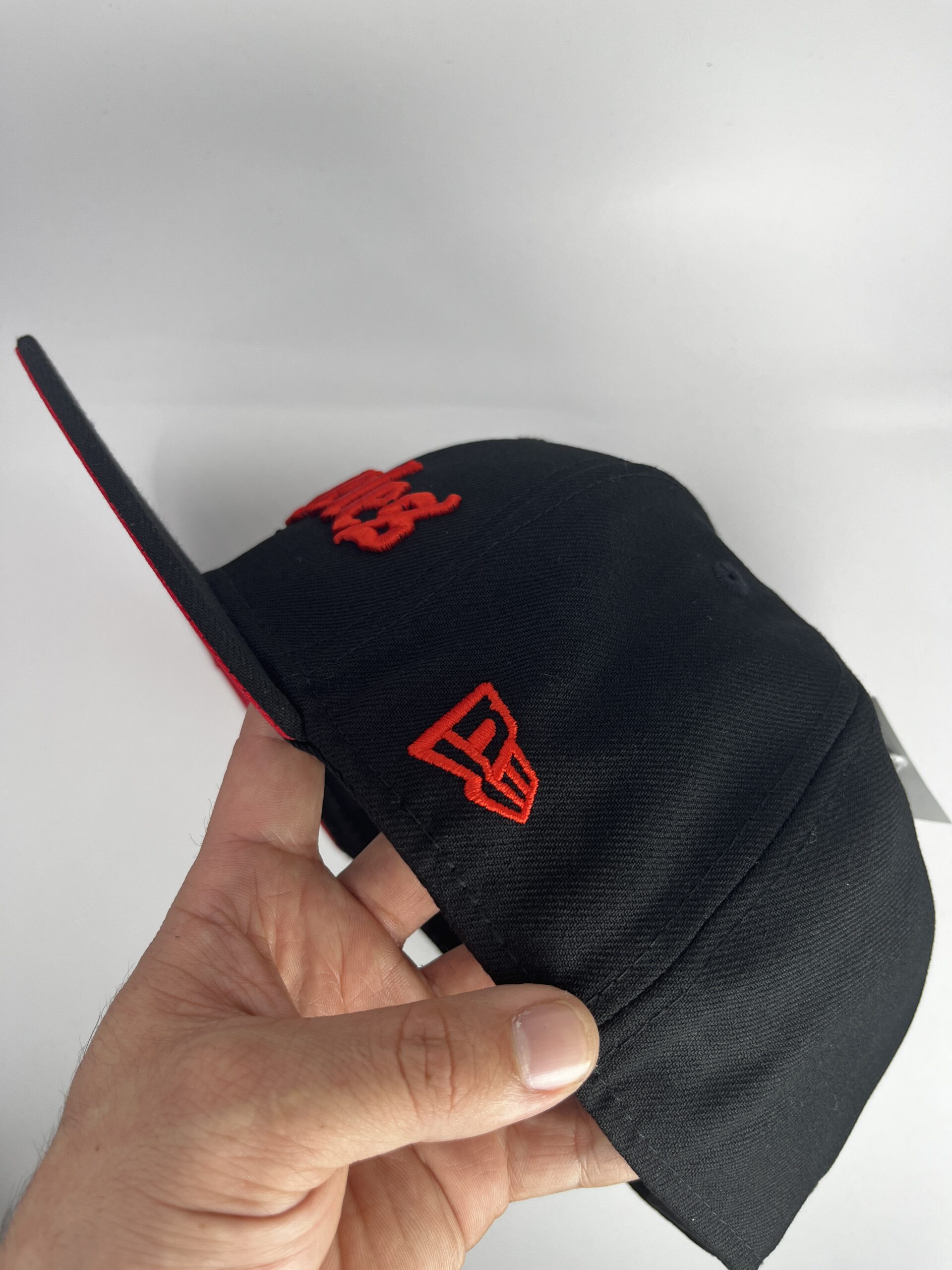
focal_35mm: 26
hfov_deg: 53.1
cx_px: 476
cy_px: 635
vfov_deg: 67.3
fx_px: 953
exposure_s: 1/121
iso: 40
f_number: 1.6
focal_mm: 5.1
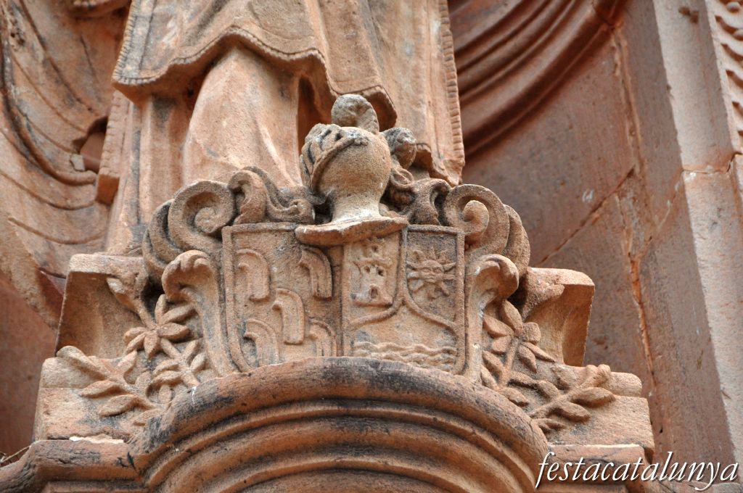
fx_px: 6184
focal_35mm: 300
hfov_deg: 6.9
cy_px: 246
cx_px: 372
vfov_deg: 4.6
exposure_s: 1/400
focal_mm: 200
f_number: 5.6
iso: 1000
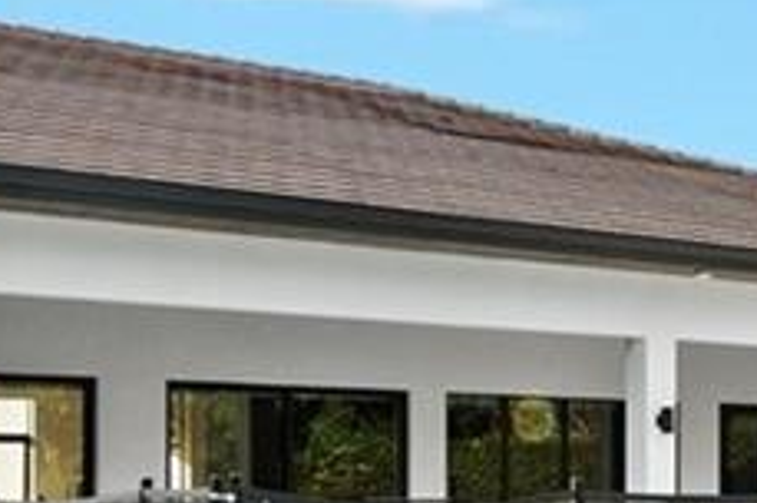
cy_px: 587
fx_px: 2058
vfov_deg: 13.6
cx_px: 1012
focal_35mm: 98
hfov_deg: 19.1
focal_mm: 14
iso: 100
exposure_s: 1/250
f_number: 8
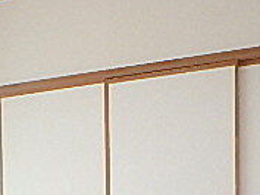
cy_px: 268
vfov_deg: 17.9
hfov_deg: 23.8
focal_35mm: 76
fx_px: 571
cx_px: -34
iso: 200
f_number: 3.5
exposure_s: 1/50
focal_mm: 3.7
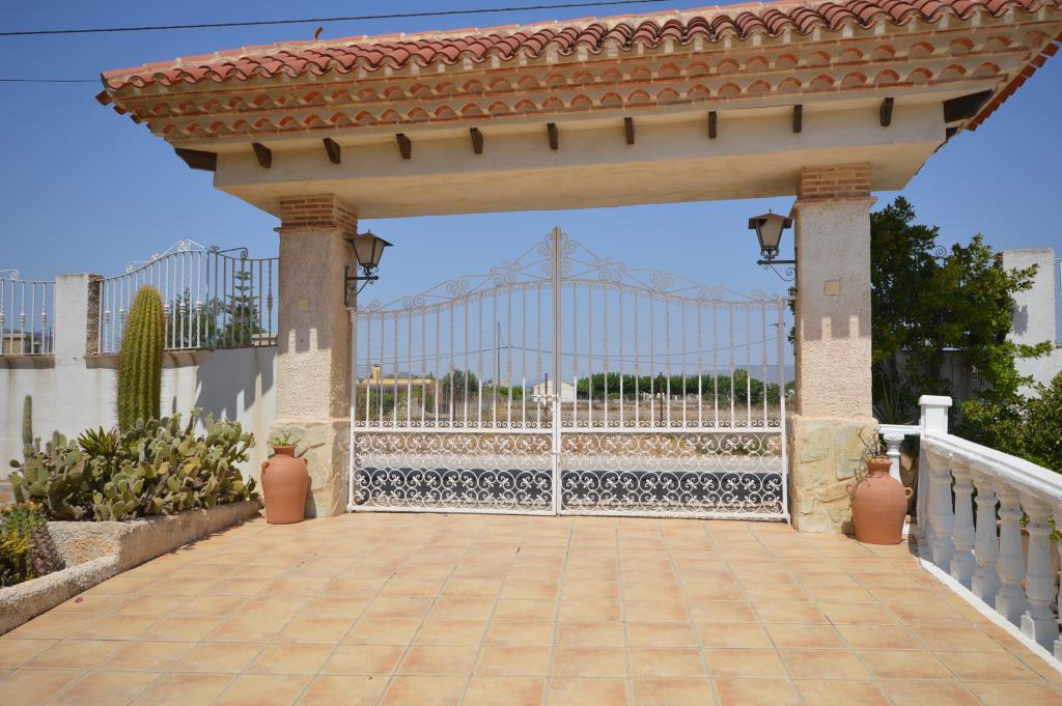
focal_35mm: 30
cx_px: 531
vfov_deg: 43.5
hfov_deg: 62.0
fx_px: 884
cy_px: 353
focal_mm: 20
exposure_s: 1/250
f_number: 8
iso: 100
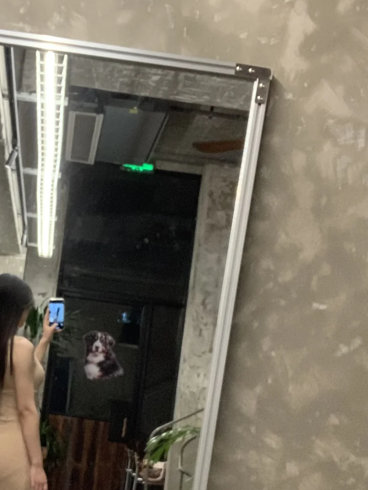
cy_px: 348
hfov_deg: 31.2
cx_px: 111
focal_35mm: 46
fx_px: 652
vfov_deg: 40.4
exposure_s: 1/30
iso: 400
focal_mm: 2.87
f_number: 2.2
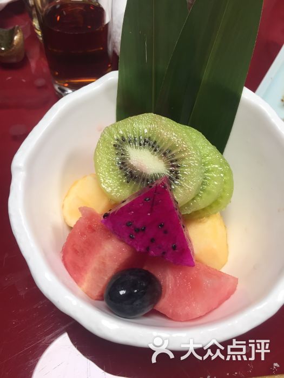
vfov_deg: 61.7
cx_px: 142
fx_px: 317
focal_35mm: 29
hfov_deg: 48.2
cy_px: 189
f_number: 2.2
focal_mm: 4.15
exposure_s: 1/33
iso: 32
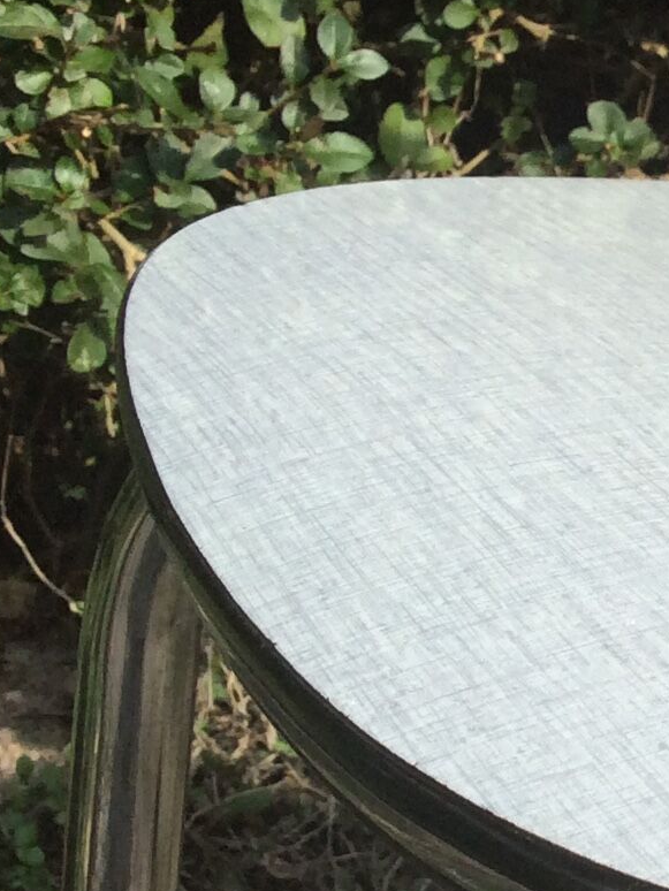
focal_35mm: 107
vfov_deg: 18.3
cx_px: 1097
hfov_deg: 12.9
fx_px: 2756
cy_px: 603
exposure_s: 1/867
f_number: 2.4
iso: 32
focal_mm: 3.3
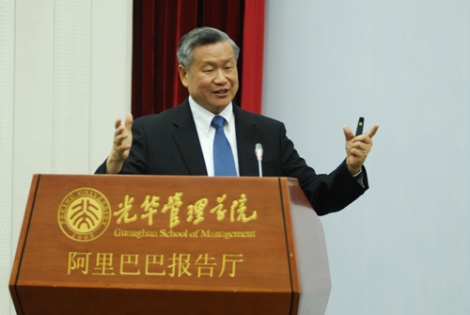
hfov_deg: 13.7
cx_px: 235
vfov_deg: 9.2
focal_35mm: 150
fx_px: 1961
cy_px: 158
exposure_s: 1/50
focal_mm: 100
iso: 800
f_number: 2.8
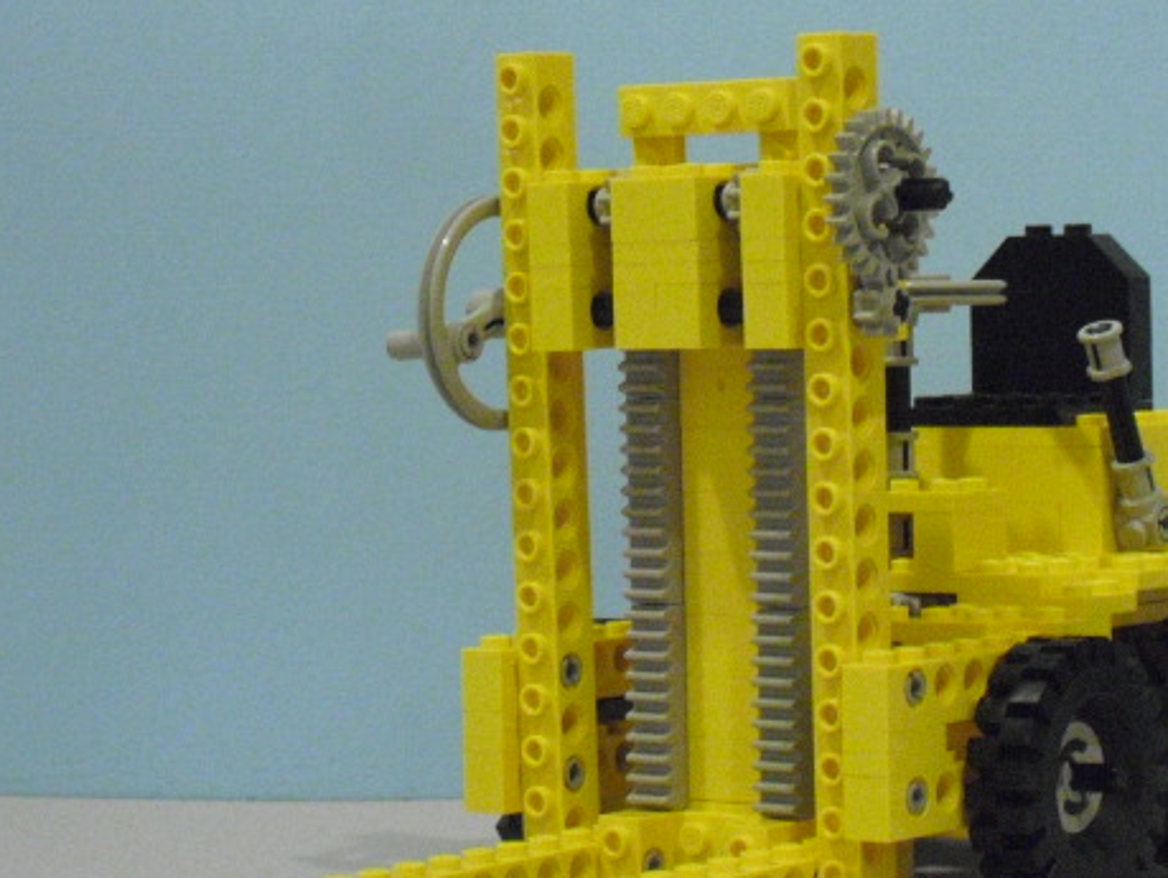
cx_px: 746
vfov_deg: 12.0
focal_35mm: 124
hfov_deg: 15.9
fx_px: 4187
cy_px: 524
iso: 800
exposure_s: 1/15
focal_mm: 15.7
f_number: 5.1
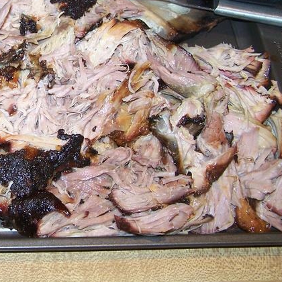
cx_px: -7
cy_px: 110
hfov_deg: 22.9
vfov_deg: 23.9
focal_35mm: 72
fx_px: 664
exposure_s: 1/60
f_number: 2.8
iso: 160
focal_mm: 6.3
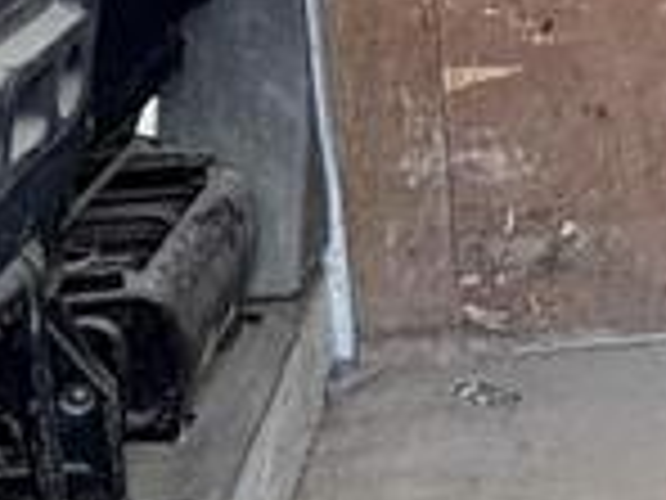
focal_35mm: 85
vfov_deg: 16.6
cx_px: 882
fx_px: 1635
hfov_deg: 20.8
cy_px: -99
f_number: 2.2
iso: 250
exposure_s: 1/84
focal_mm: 2.22
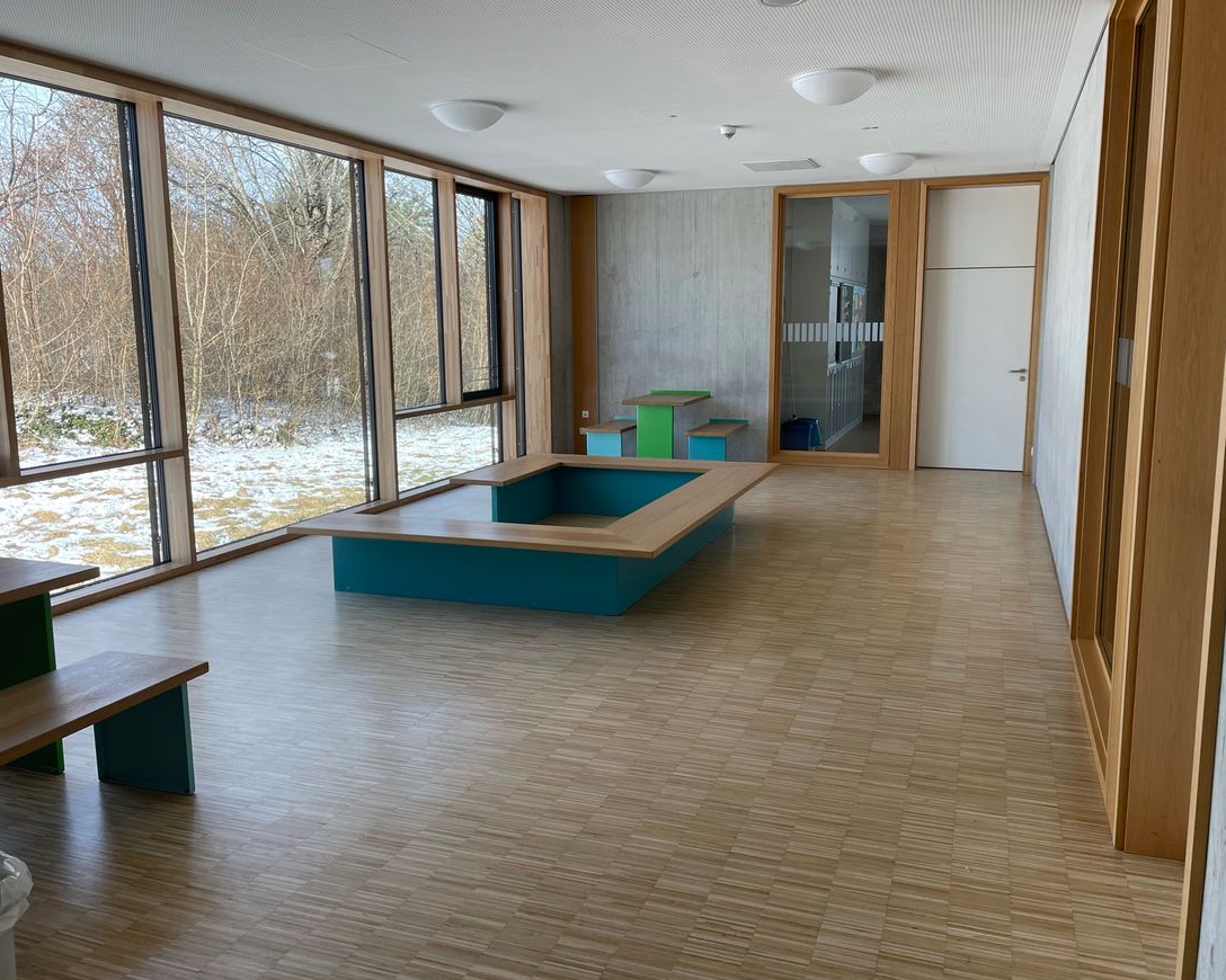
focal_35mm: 28
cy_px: 482
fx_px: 1016
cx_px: 627
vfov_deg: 51.5
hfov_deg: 62.2
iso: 32
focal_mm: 4.2
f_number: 1.6
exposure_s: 1/401
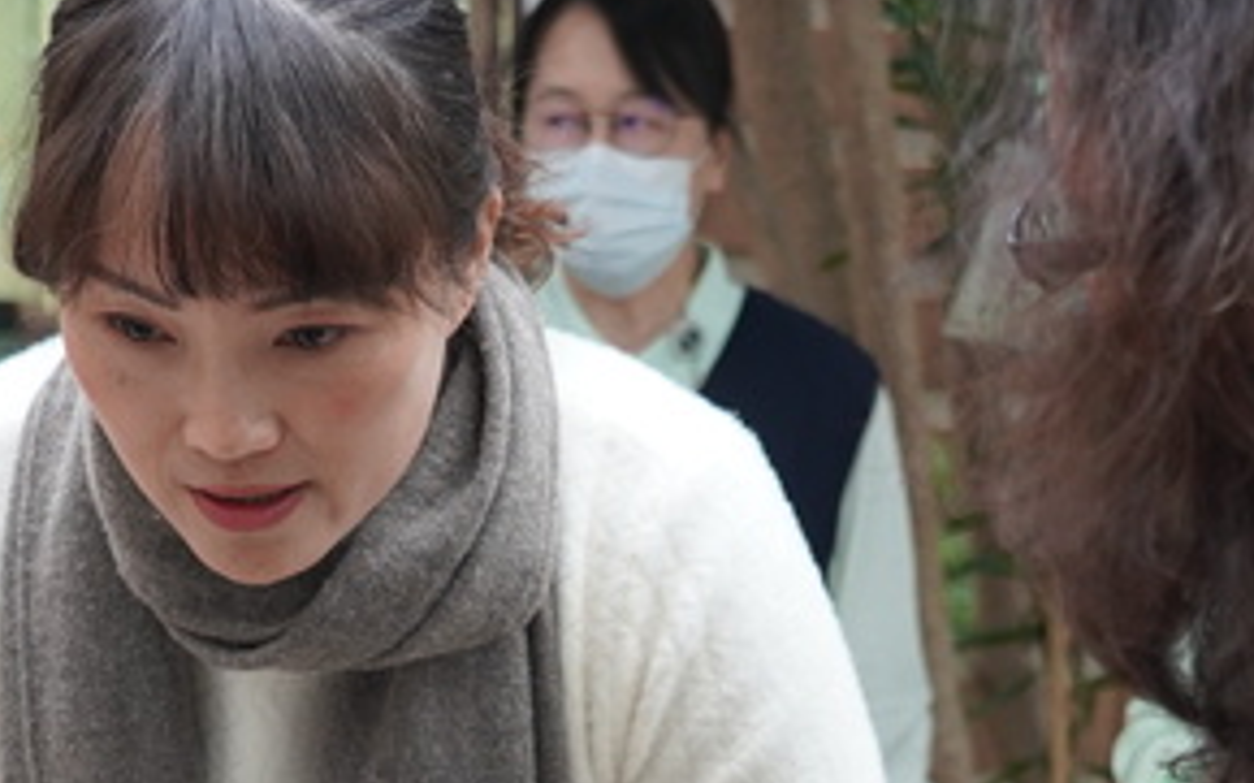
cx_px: 679
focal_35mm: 116
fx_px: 3963
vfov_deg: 10.9
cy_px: 1166
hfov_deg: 18.0
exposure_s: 1/160
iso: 800
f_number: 4
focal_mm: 33
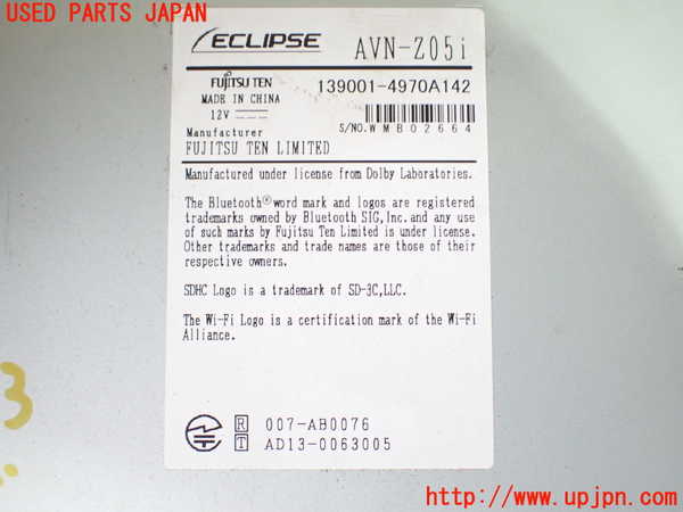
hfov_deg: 60.0
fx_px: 592
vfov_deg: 46.8
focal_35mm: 30
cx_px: 342
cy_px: 256
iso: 800
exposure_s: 1/30
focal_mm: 5.4
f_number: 2.3
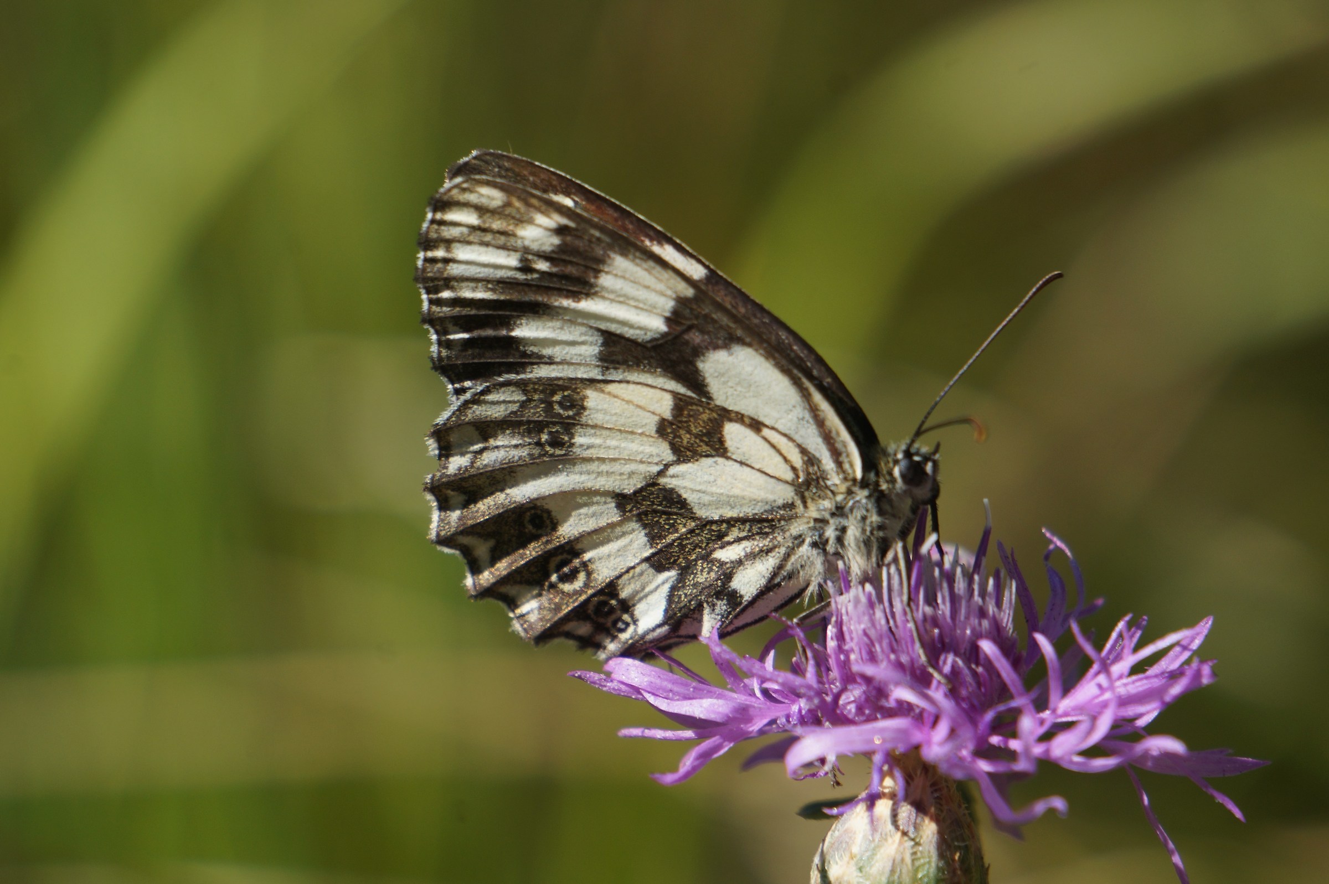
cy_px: 442
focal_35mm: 315
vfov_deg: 4.4
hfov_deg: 6.5
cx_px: 664
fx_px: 11621
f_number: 6.3
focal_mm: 210
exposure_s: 1/400
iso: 250
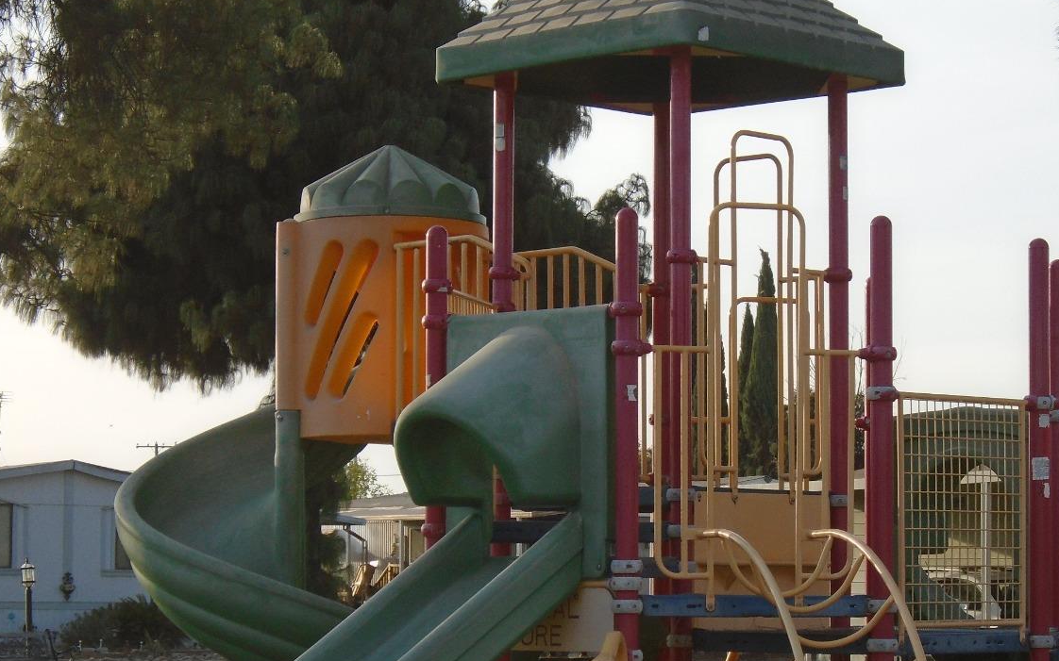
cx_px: 611
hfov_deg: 18.6
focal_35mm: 112
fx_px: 3232
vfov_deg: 11.7
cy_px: 416
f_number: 6.1
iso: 100
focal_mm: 14
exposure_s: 1/250
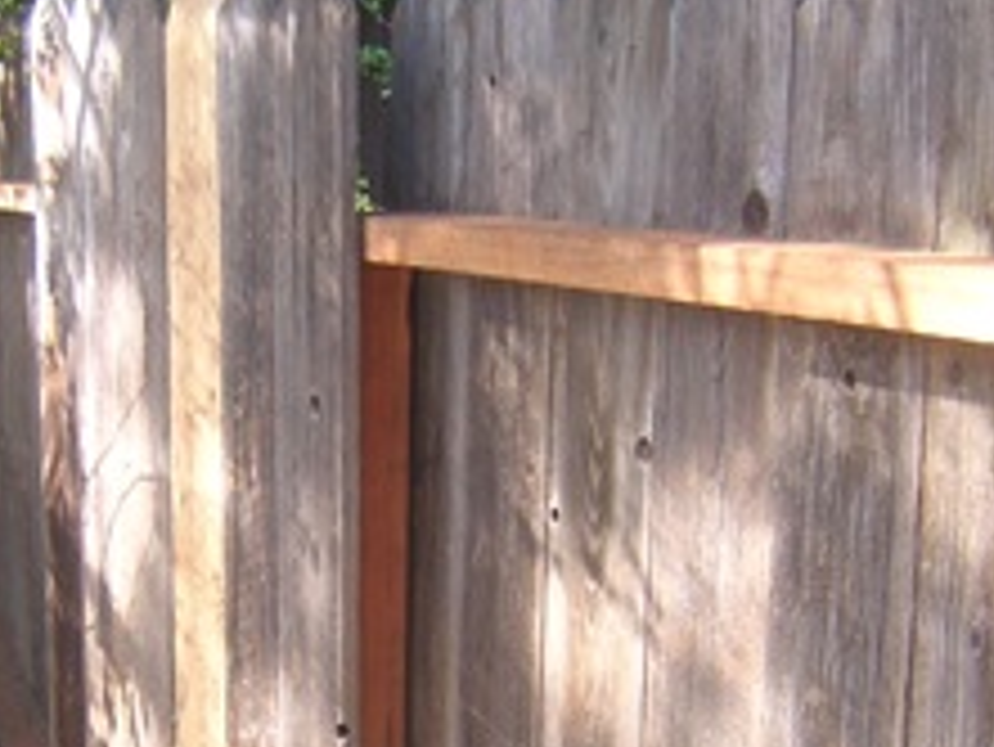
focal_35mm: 74
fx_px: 2126
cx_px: 371
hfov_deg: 26.2
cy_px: 538
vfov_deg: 19.8
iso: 100
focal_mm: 4.7
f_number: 2.6
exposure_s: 1/80.4
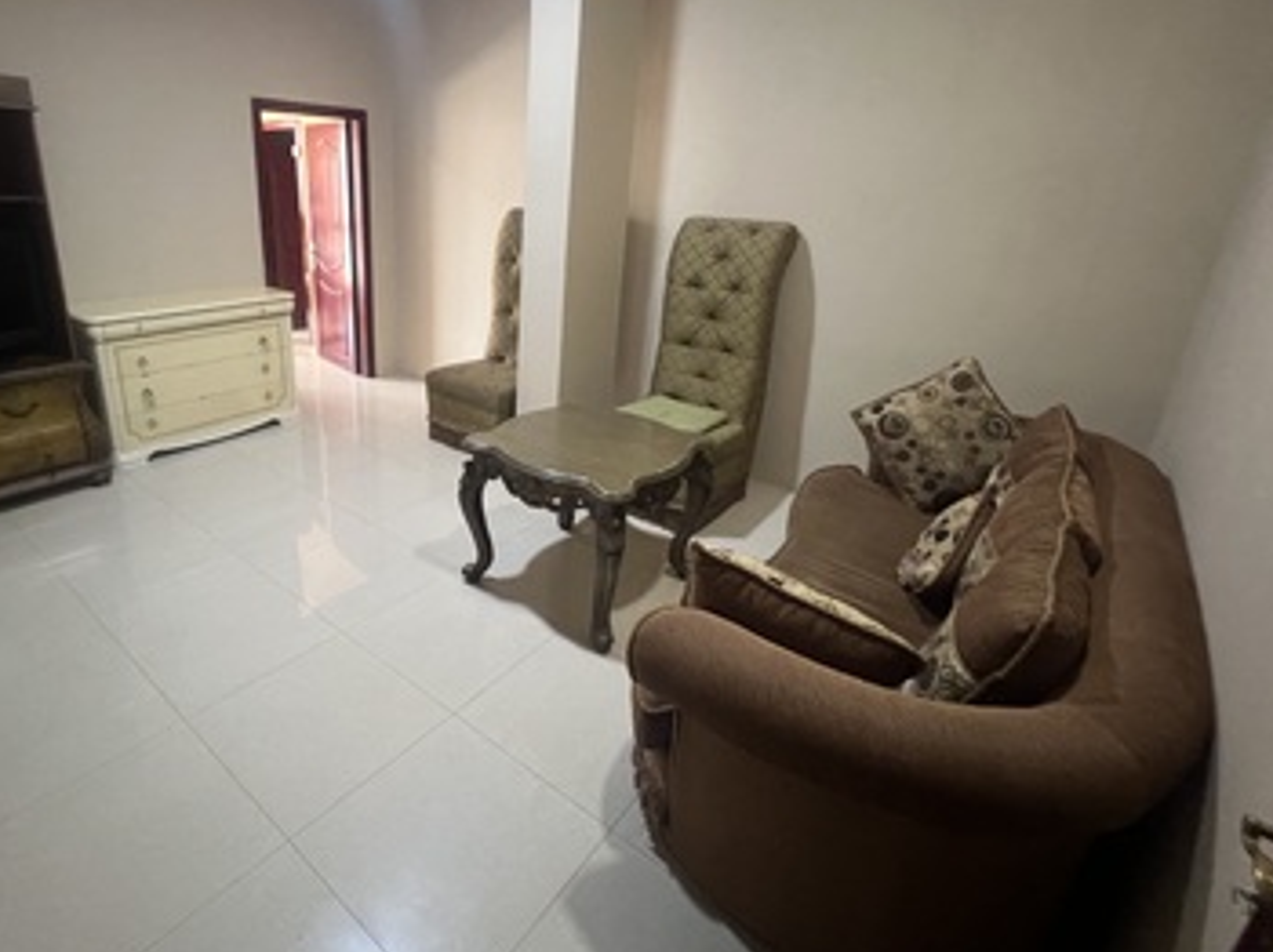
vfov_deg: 74.1
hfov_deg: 89.7
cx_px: 500
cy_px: 398
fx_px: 625
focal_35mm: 17
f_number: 1.8
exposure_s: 1/20
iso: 320
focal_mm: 1.57
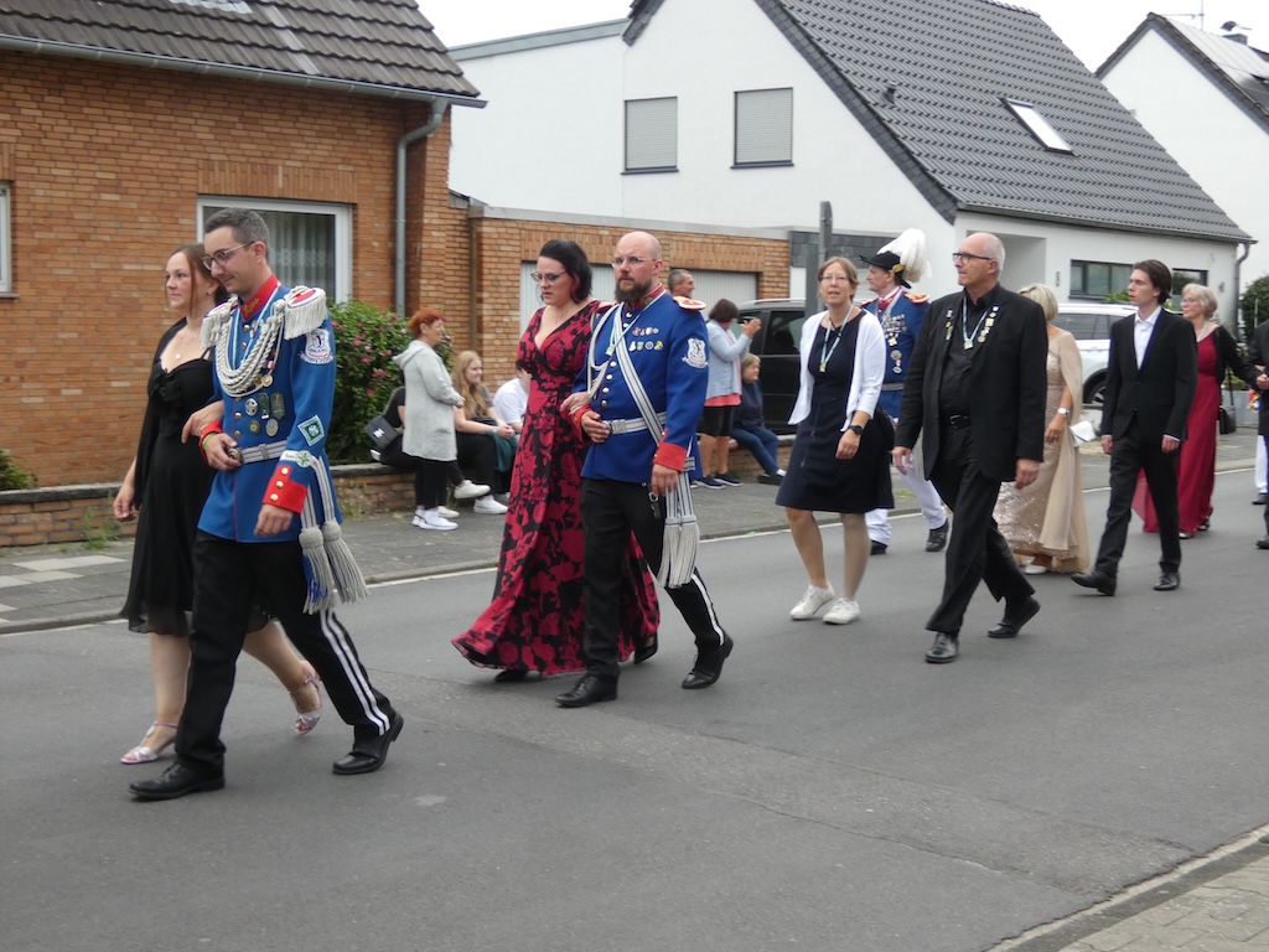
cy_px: 476
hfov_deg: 36.2
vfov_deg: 27.5
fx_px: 1943
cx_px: 634
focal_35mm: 53
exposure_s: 1/125
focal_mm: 9.5
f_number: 3.9
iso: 250
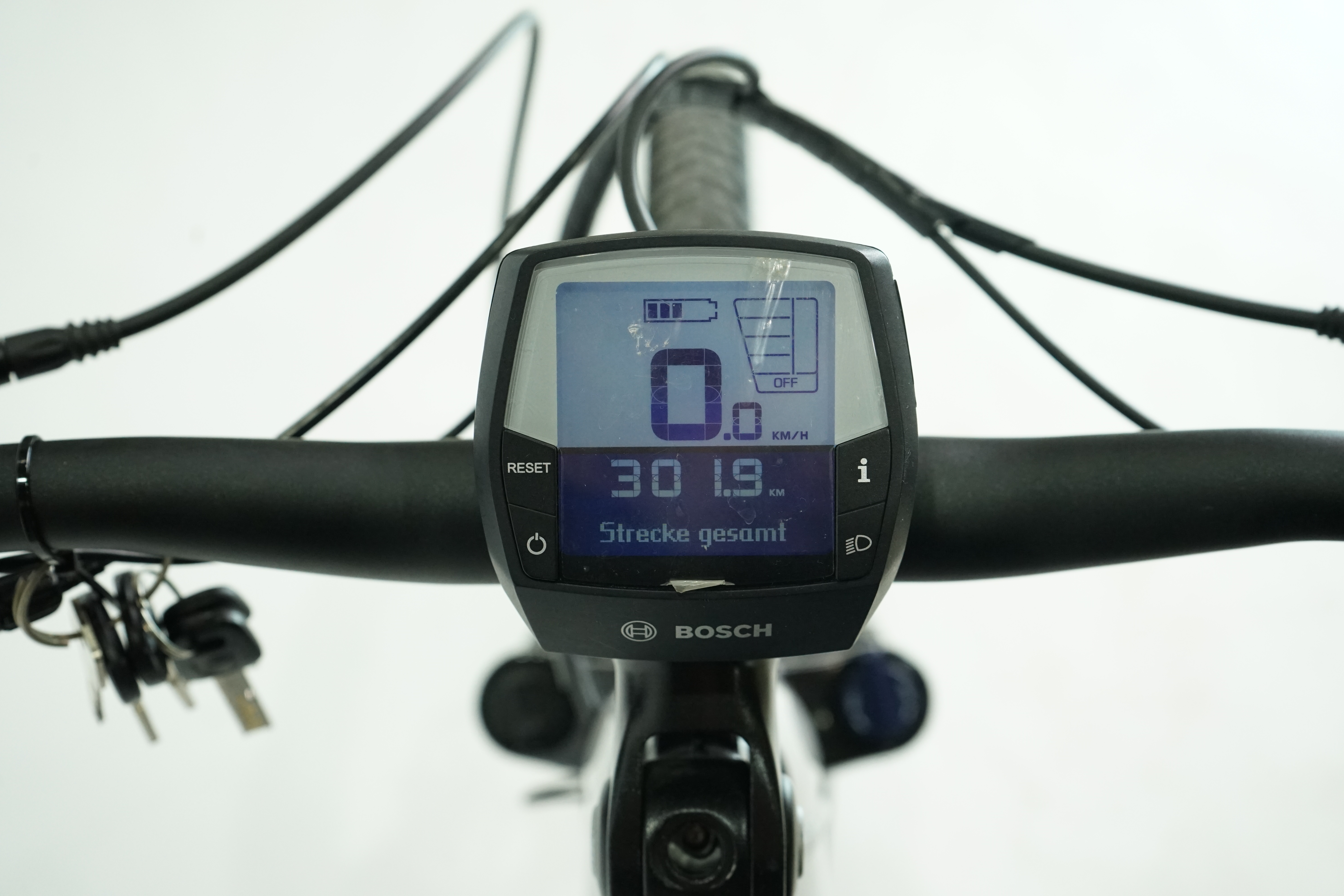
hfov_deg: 45.4
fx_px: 1605
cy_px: 448
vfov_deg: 31.2
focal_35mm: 43
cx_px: 672
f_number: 5.6
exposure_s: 1/200
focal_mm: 43
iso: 2500
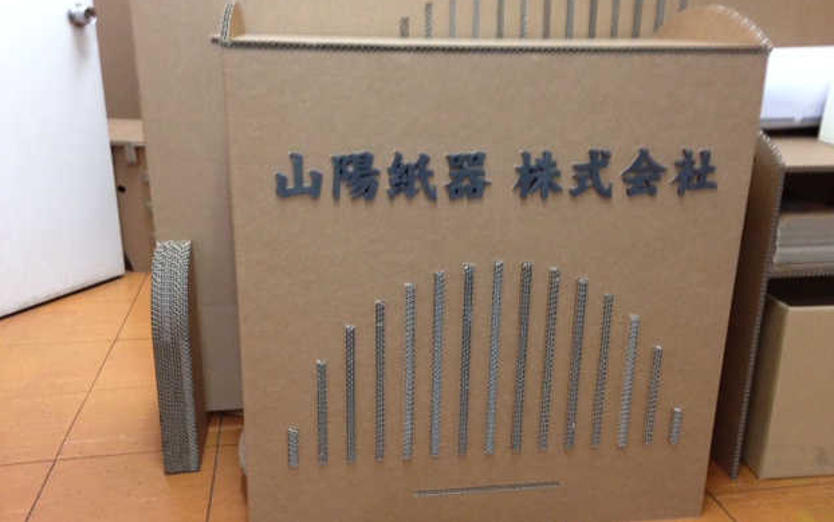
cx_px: 428
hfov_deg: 54.0
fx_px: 818
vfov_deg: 35.3
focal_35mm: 36
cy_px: 272
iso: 250
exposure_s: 1/20
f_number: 2.4
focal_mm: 4.12
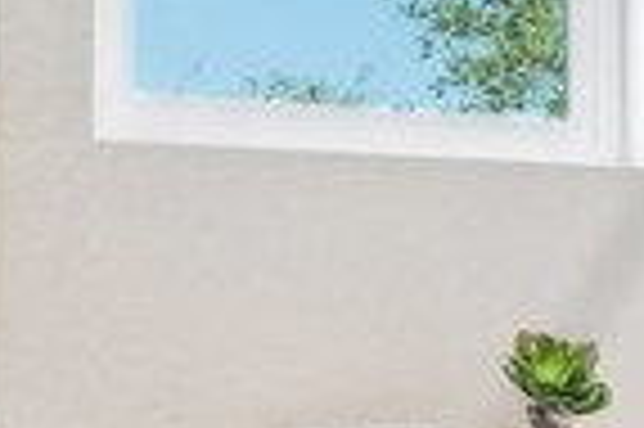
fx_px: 1787
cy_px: 284
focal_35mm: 100
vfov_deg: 13.6
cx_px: 730
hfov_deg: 19.5
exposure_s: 1/15
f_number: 8
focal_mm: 14
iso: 400
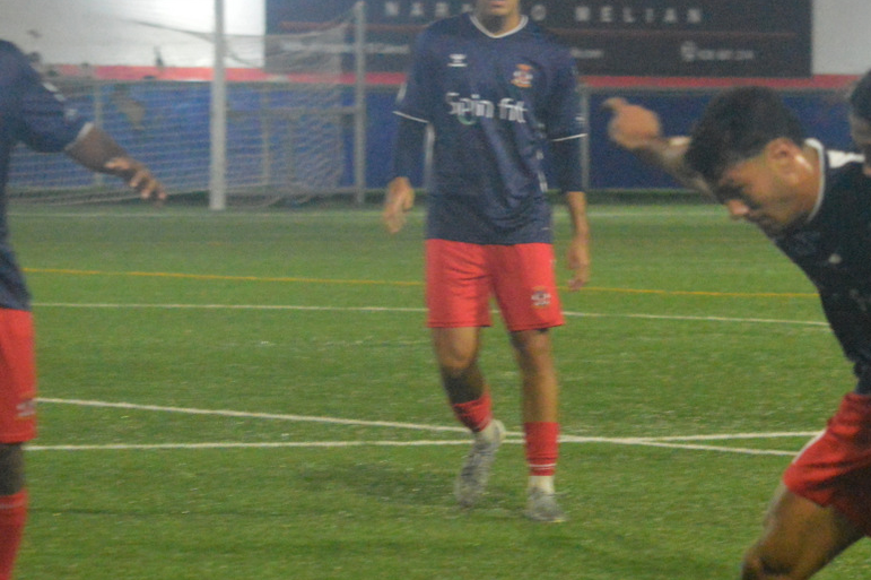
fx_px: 8462
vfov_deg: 3.9
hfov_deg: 5.9
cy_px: 380
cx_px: 685
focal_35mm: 350
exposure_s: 1/160
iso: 6400
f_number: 7.1
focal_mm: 120
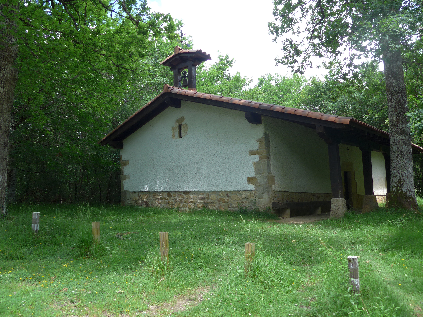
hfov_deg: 61.7
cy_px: 158
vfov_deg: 48.2
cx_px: 212
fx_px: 354
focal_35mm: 29
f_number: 2.8
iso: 80
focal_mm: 6
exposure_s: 1/320
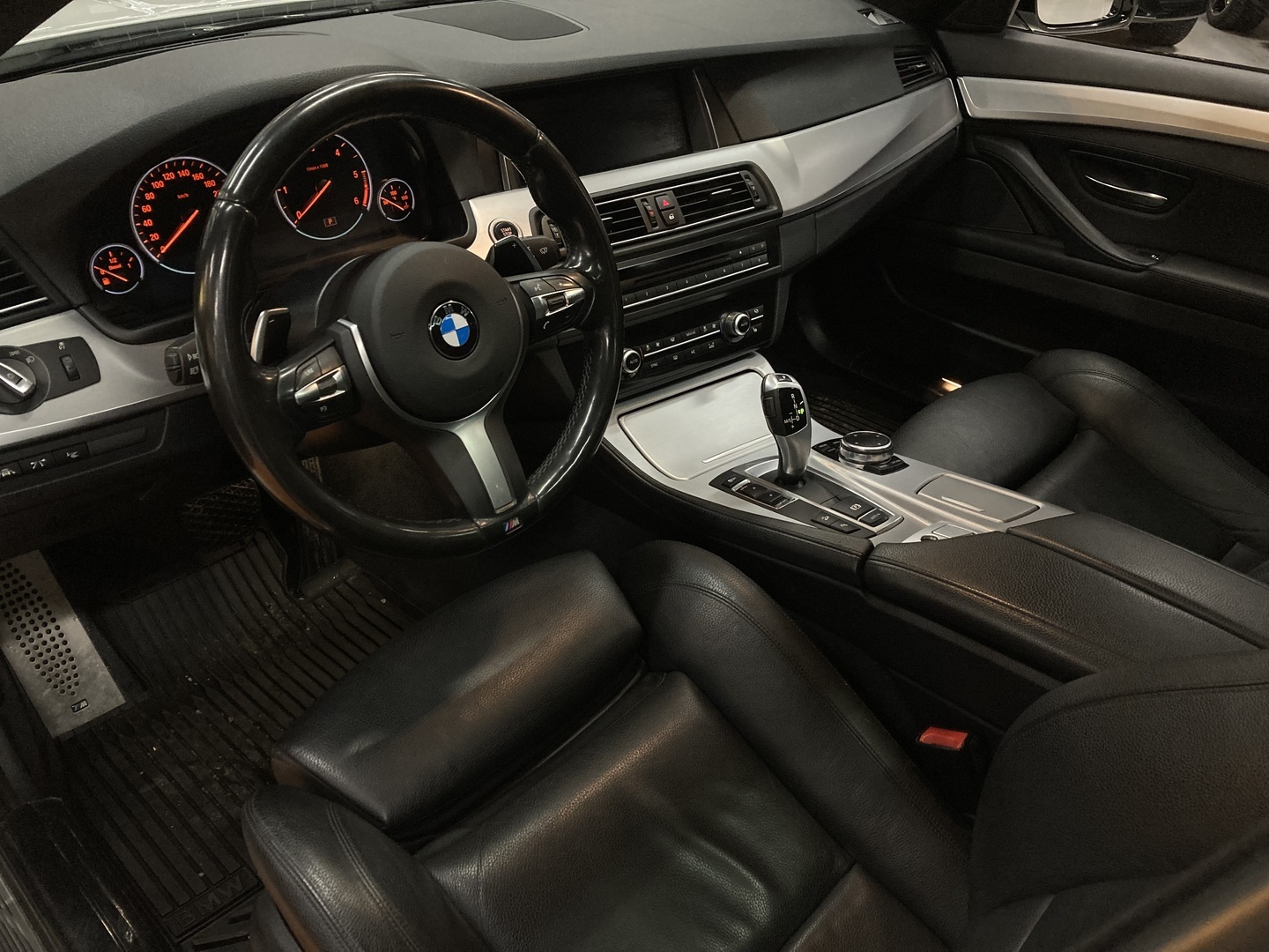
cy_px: 476
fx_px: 1026
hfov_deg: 63.4
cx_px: 634
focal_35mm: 28
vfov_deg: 49.7
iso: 250
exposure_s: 1/33
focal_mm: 3.99
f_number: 1.8
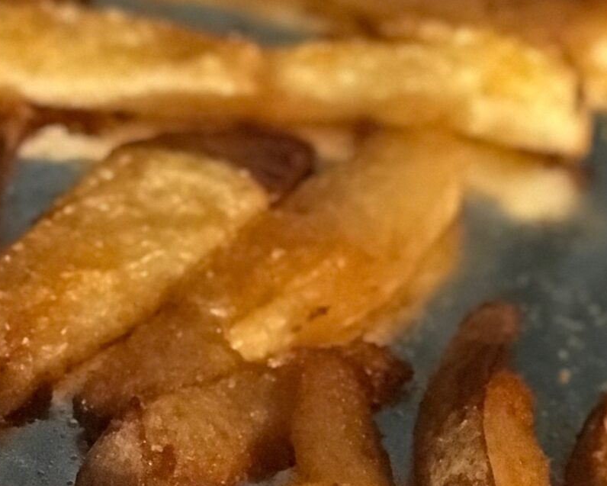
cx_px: 513
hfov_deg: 10.7
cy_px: 610
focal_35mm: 179
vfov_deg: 8.5
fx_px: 3216
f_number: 2.8
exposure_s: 1/60
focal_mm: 6.6
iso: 1250
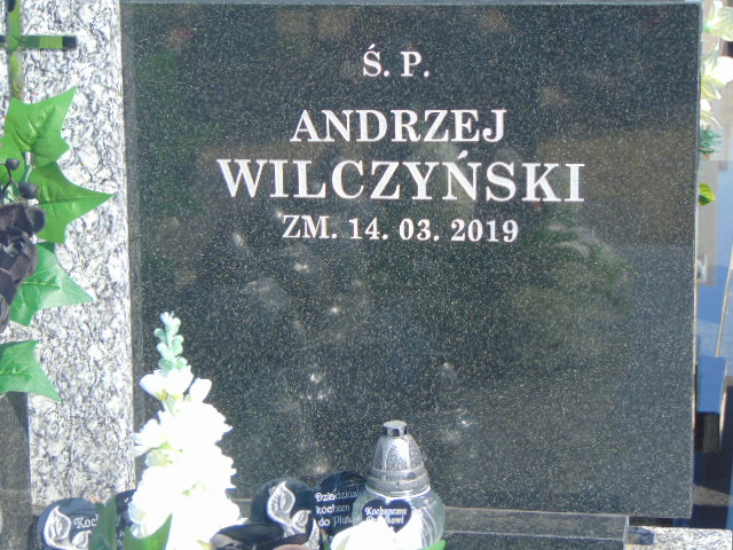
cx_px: 366
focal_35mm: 108
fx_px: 2287
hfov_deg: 18.2
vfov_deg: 13.7
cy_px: 275
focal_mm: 19.4
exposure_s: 1/400
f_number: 3.9
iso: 80
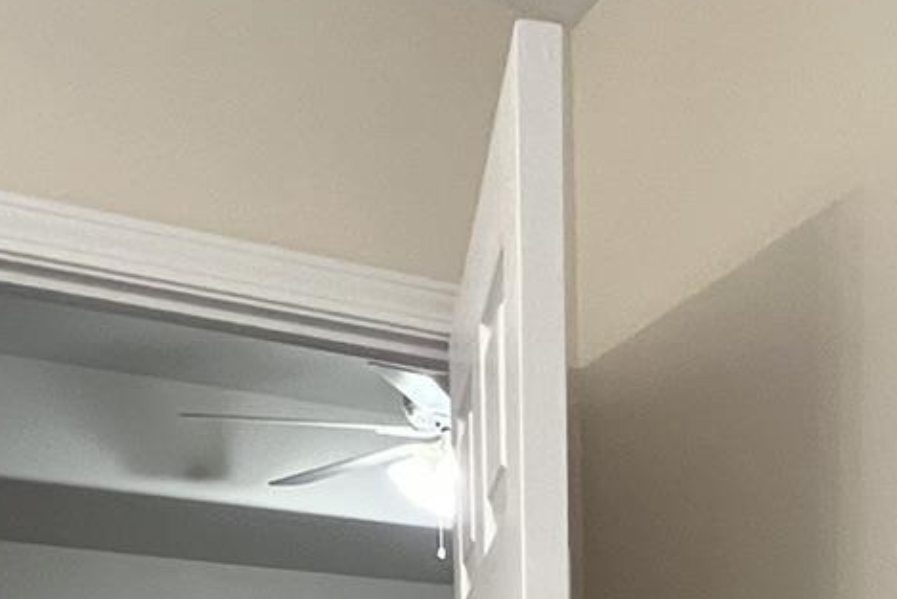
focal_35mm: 59
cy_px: 1077
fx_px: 1470
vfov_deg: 18.2
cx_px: 834
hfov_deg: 32.0
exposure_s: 1/60
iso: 400
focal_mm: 1.57
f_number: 1.8
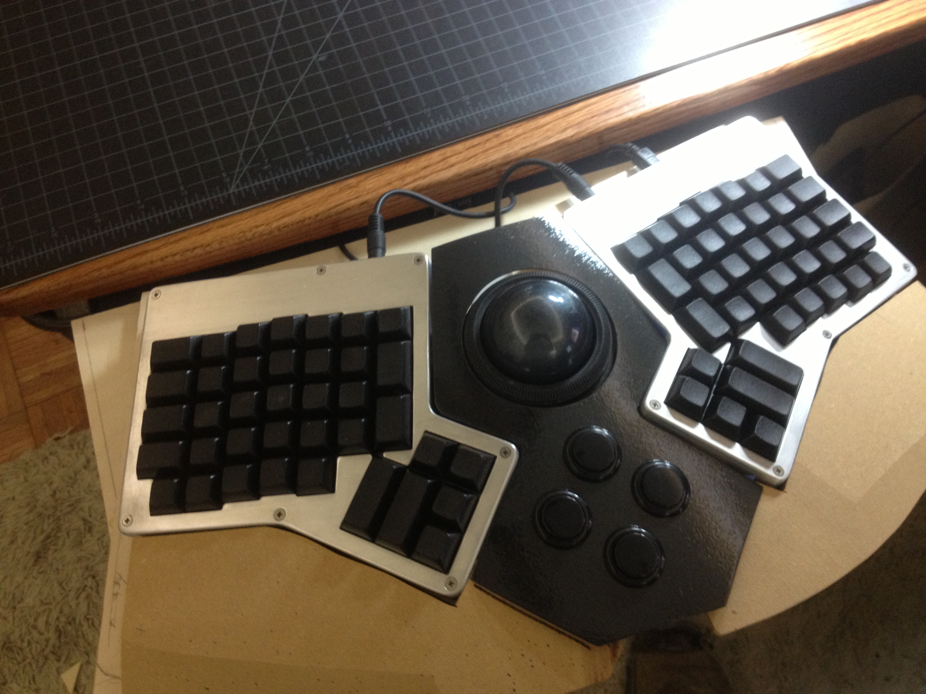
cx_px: 463
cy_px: 347
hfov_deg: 52.6
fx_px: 936
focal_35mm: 35
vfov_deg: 40.7
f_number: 2.4
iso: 200
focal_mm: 4.28
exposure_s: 1/20
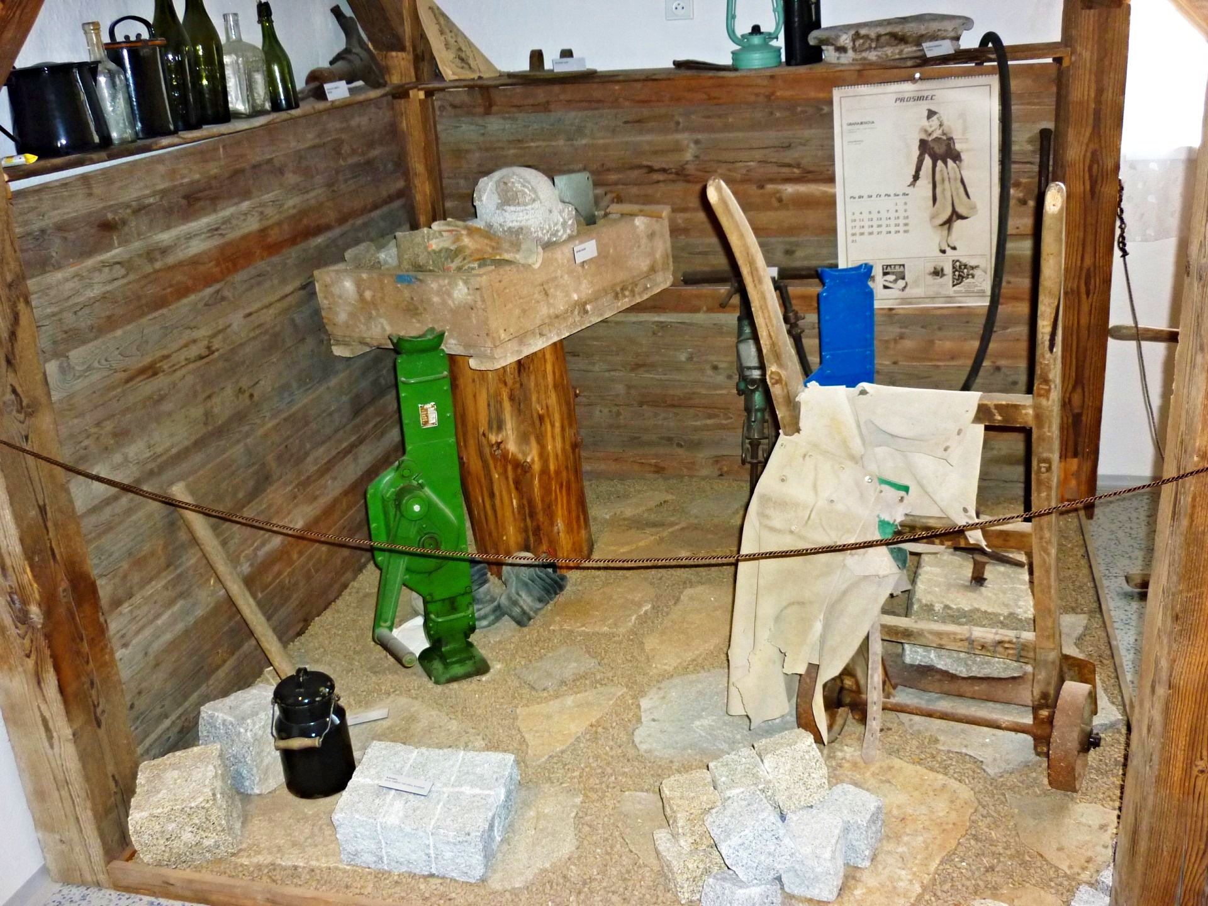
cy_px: 453
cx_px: 604
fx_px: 1152
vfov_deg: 42.9
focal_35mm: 33
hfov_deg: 55.4
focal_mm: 5.5
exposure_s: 1/30
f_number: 2.8
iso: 200
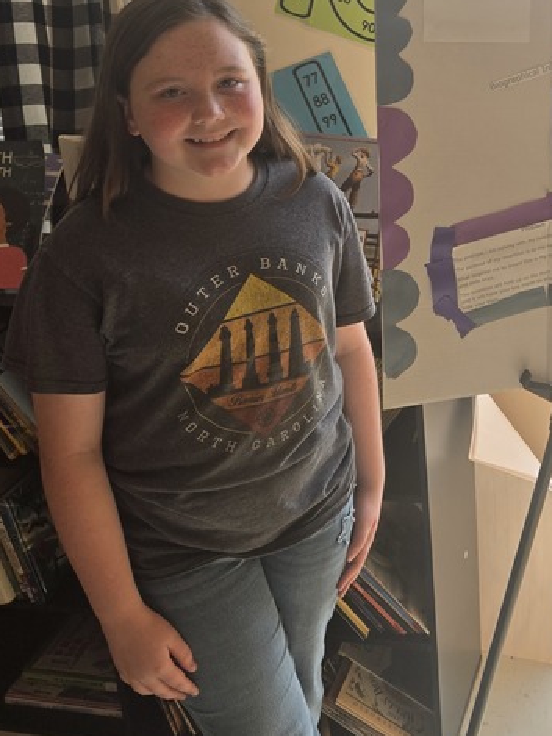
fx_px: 1064
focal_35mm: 50
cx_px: 543
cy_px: 206
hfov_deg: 27.5
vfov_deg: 37.5
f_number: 1.8
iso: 40
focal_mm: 5.4
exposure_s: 1/120
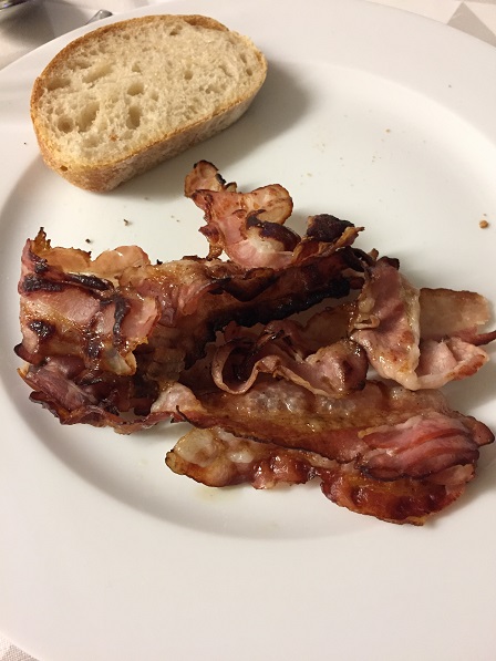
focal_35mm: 29
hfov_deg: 48.2
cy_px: 330
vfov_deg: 61.6
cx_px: 248
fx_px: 554
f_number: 2.2
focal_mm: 4.15
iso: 250
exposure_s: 1/20
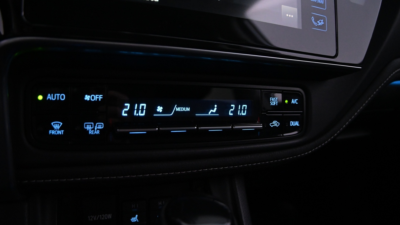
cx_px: 200
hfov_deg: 26.9
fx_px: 838
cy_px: 113
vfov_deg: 15.3
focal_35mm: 79
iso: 3600
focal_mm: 50
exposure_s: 1/80
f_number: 7.1
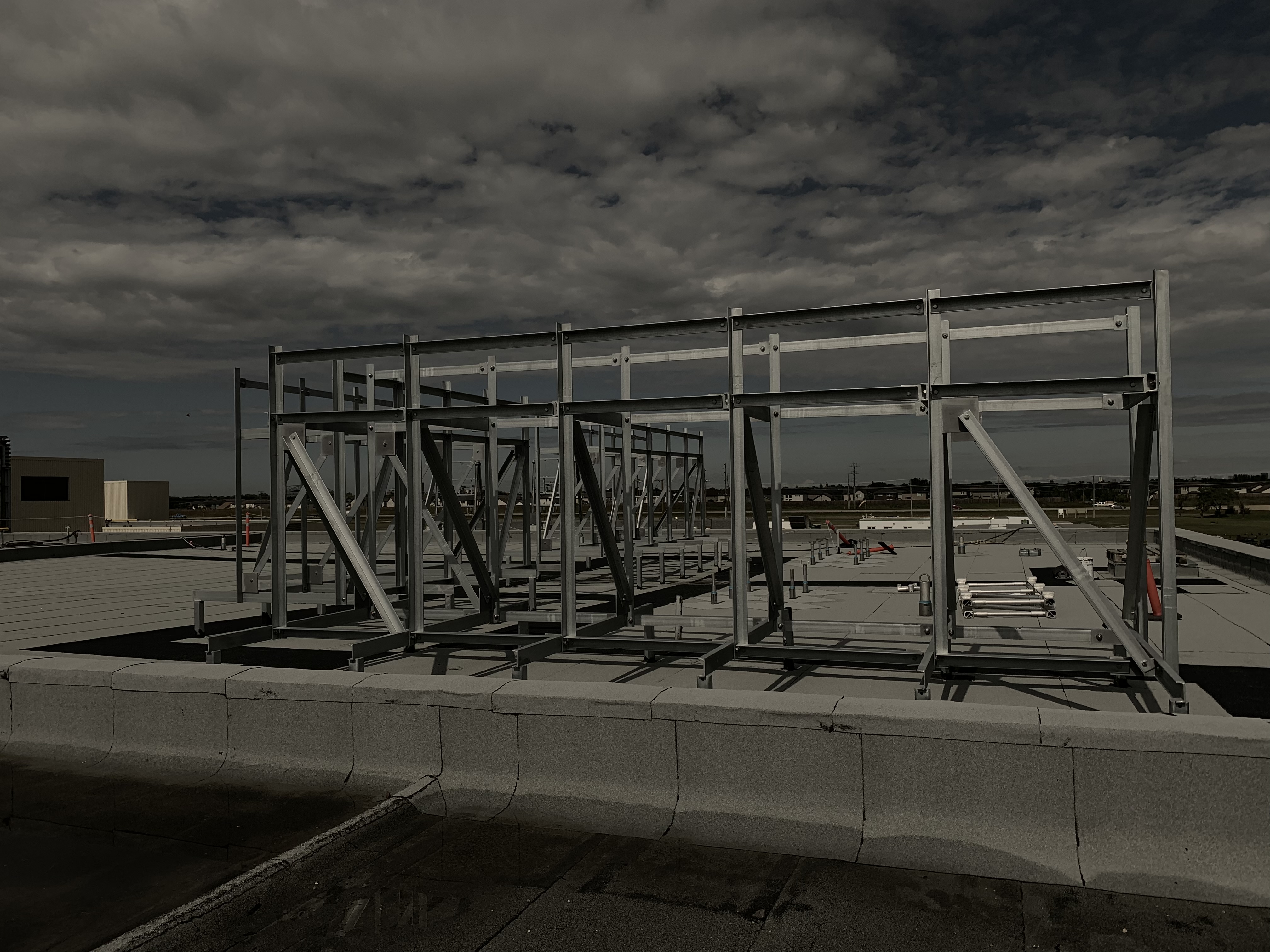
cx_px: 635
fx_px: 954
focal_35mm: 26
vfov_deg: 53.1
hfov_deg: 67.3
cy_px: 476
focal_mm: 4.25
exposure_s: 1/10526
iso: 25
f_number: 1.8
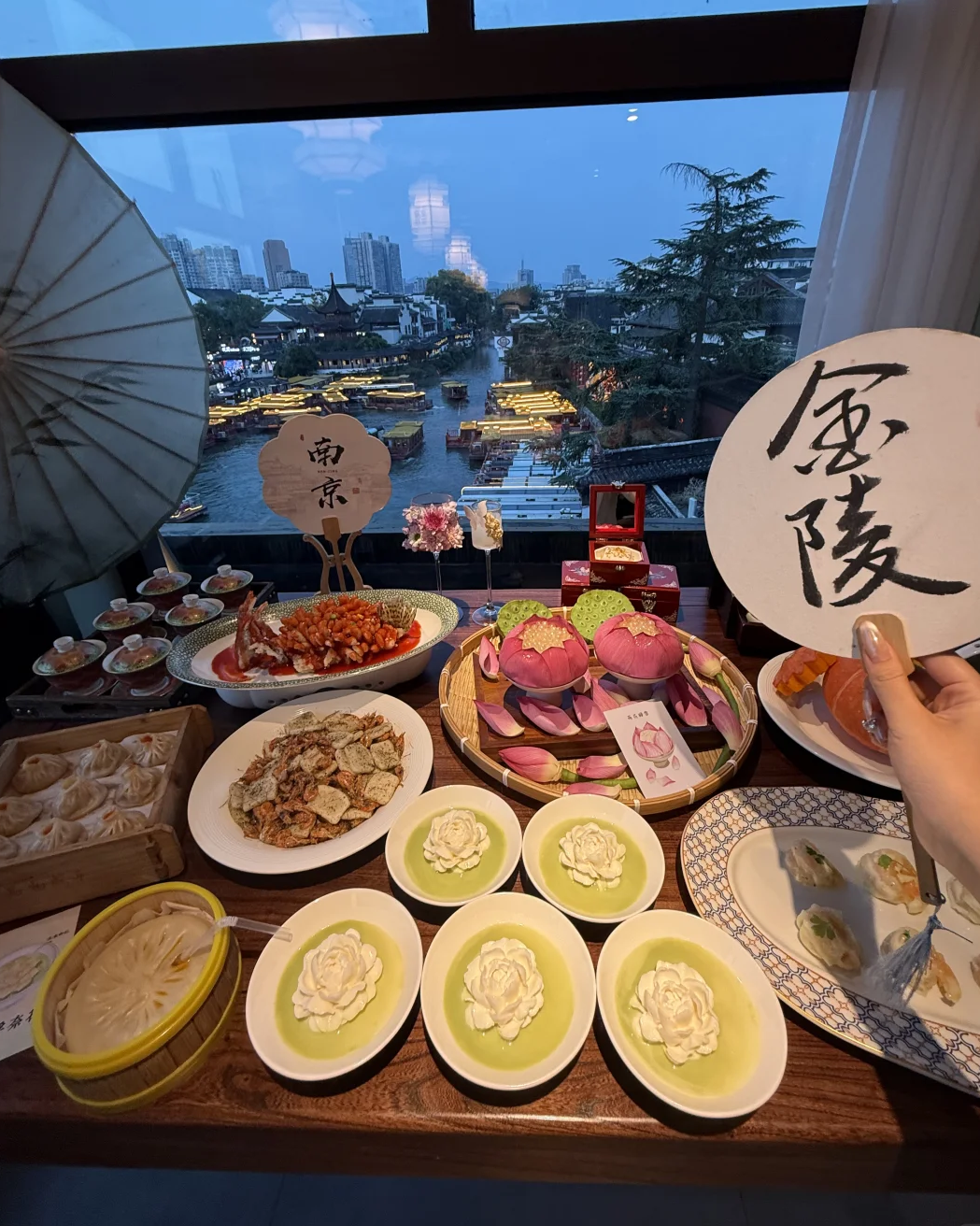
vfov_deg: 96.7
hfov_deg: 84.0
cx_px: 496
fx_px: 544
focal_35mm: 15
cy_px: 576
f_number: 2.2
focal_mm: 2.22
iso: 125
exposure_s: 1/100
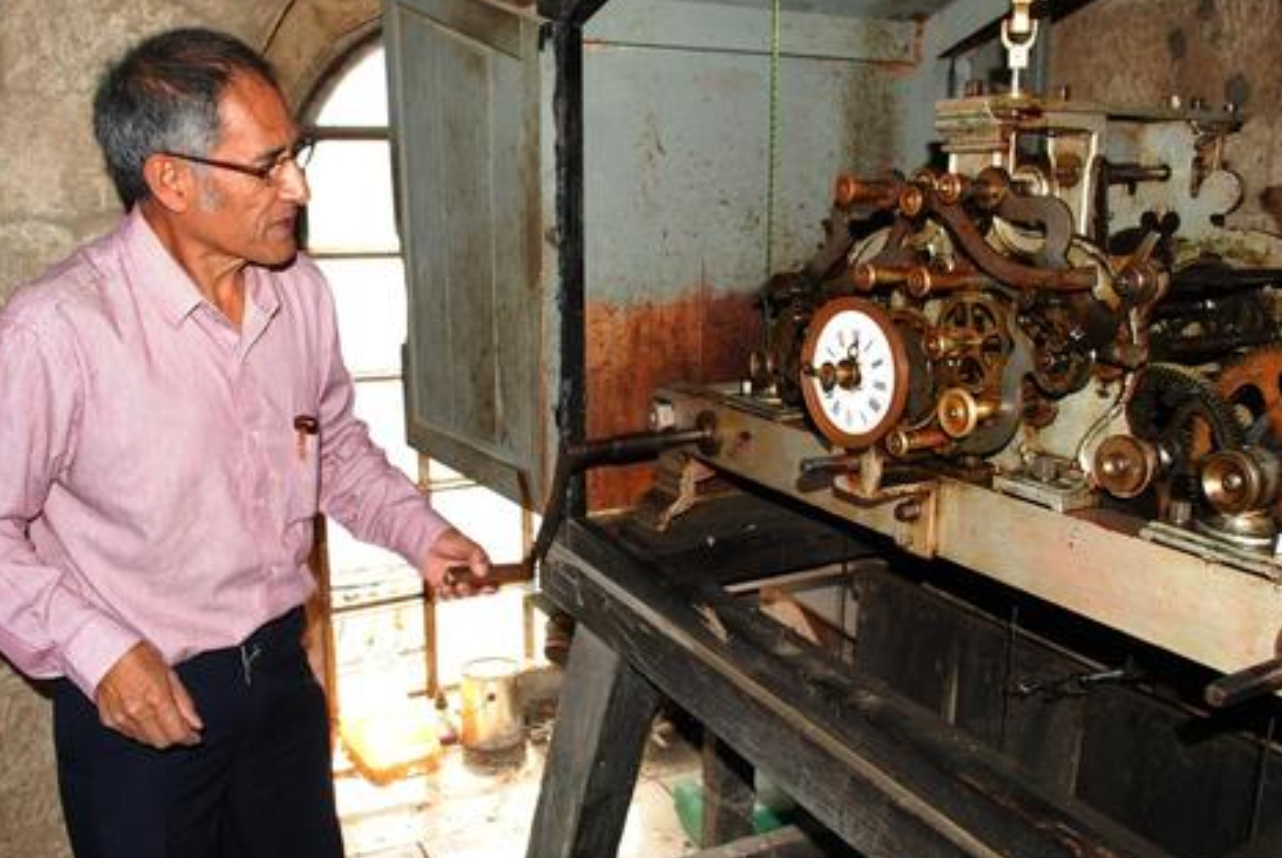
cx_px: 611
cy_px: 430
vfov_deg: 45.1
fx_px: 1034
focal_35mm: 29
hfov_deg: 63.6
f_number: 5.6
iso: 400
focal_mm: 18
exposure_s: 1/100
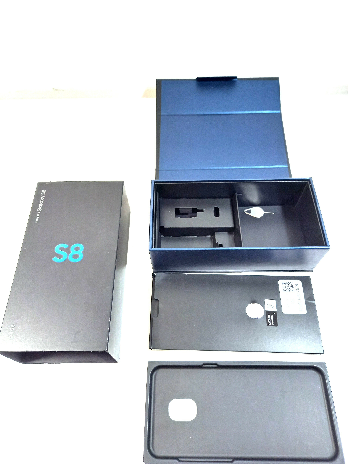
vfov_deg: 69.4
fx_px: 335
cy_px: 232
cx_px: 174
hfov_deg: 54.9
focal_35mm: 25
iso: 80
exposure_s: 1/49
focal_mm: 4.65
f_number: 1.8
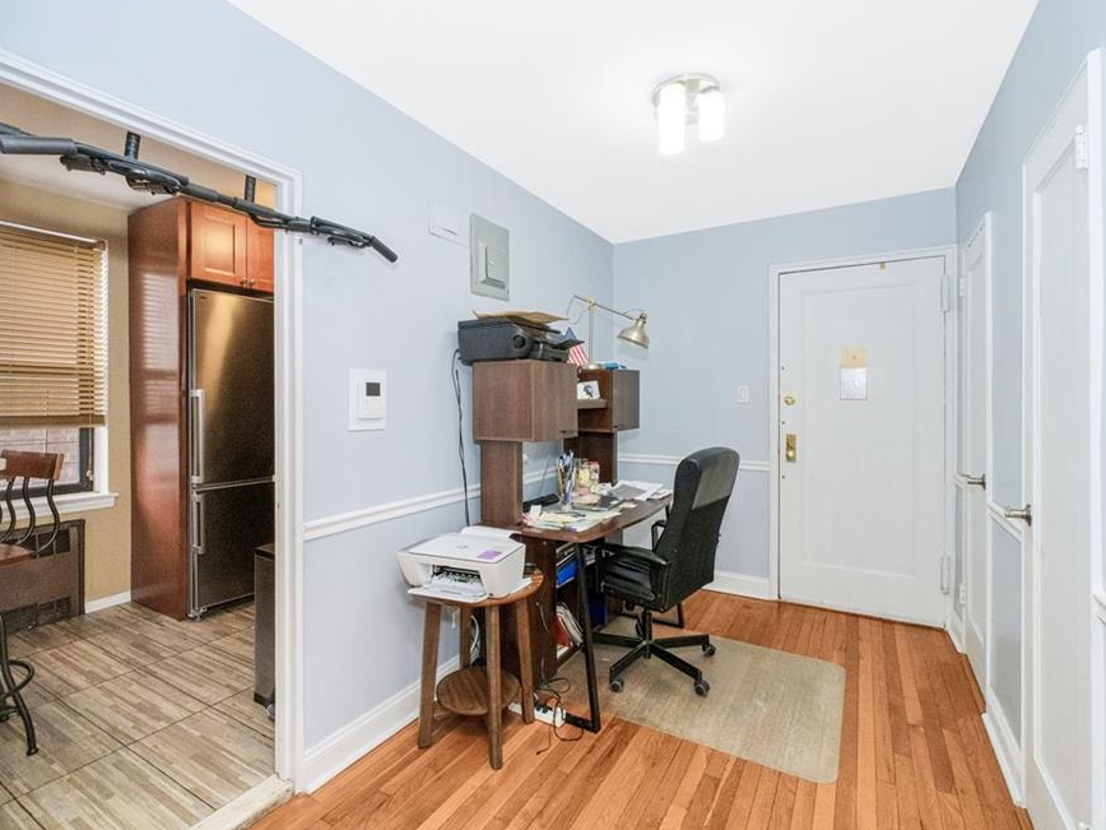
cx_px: 528
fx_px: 543
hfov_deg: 91.0
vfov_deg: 74.7
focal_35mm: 17
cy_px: 405
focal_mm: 10
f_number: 9
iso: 2000
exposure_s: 1/60
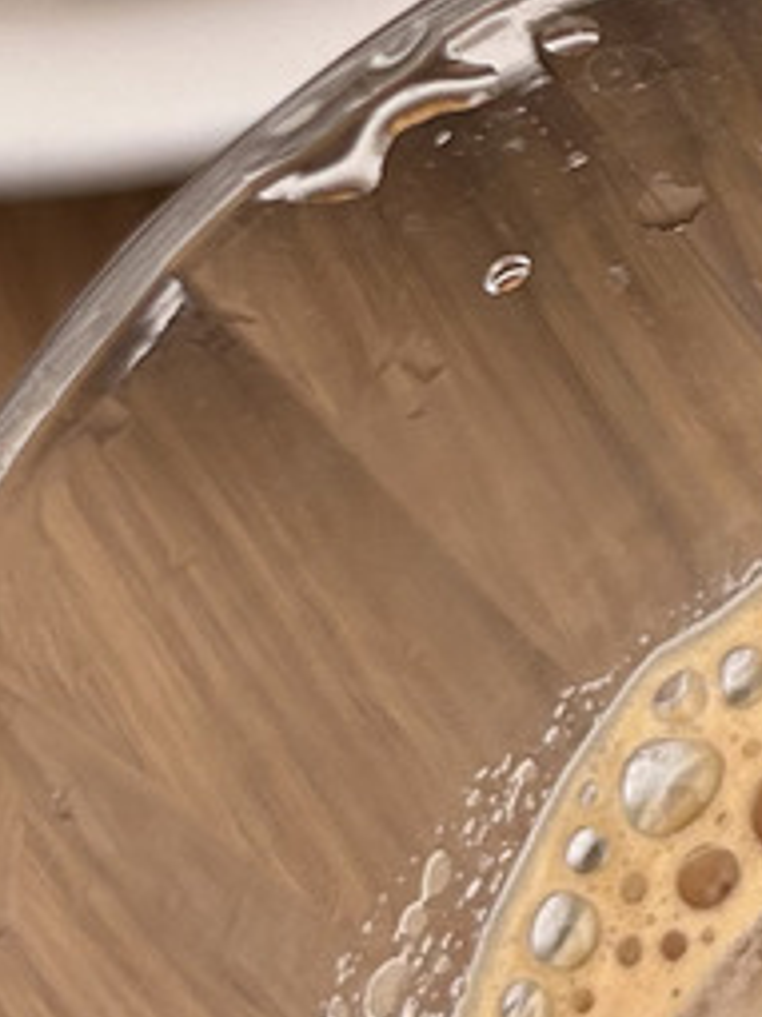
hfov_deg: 9.1
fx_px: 4671
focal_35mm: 159
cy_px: 171
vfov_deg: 12.4
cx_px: 1145
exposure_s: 1/1395
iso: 50
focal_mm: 5.7
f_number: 1.5
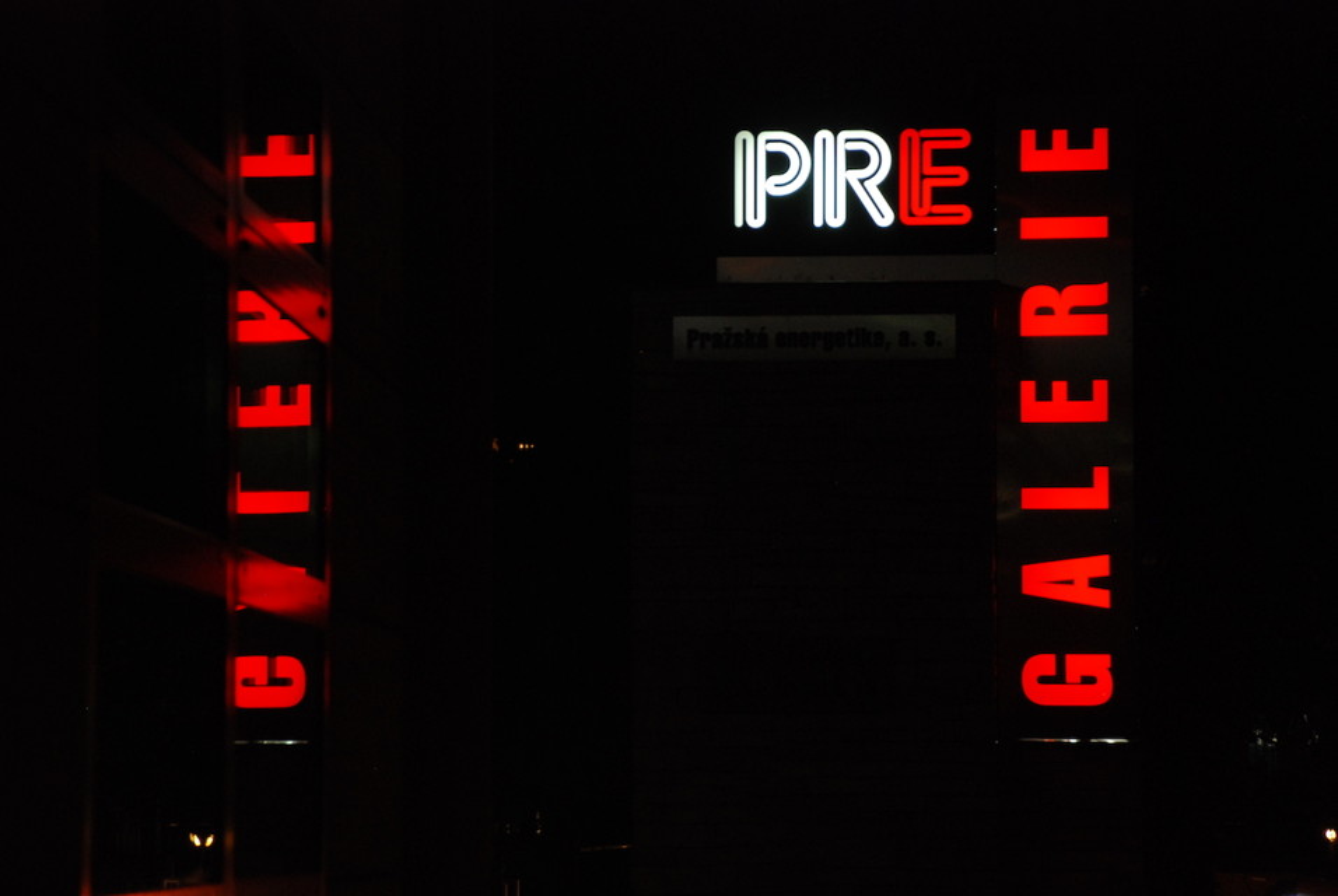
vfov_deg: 11.5
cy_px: 448
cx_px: 669
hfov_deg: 17.0
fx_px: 4465
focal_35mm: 120
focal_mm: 80
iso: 500
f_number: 5.6
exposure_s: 1/15
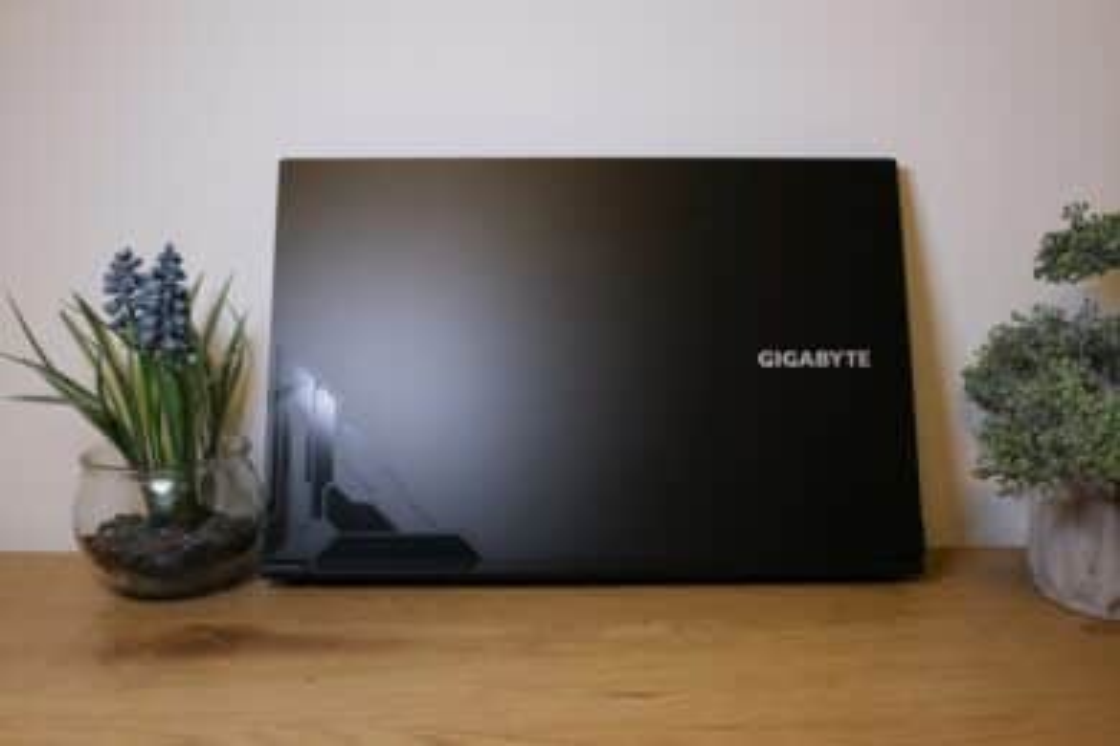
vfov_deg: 40.0
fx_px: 1027
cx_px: 560
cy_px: 373
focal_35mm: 33
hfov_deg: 57.2
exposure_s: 1/30
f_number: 8
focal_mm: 22
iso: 1250
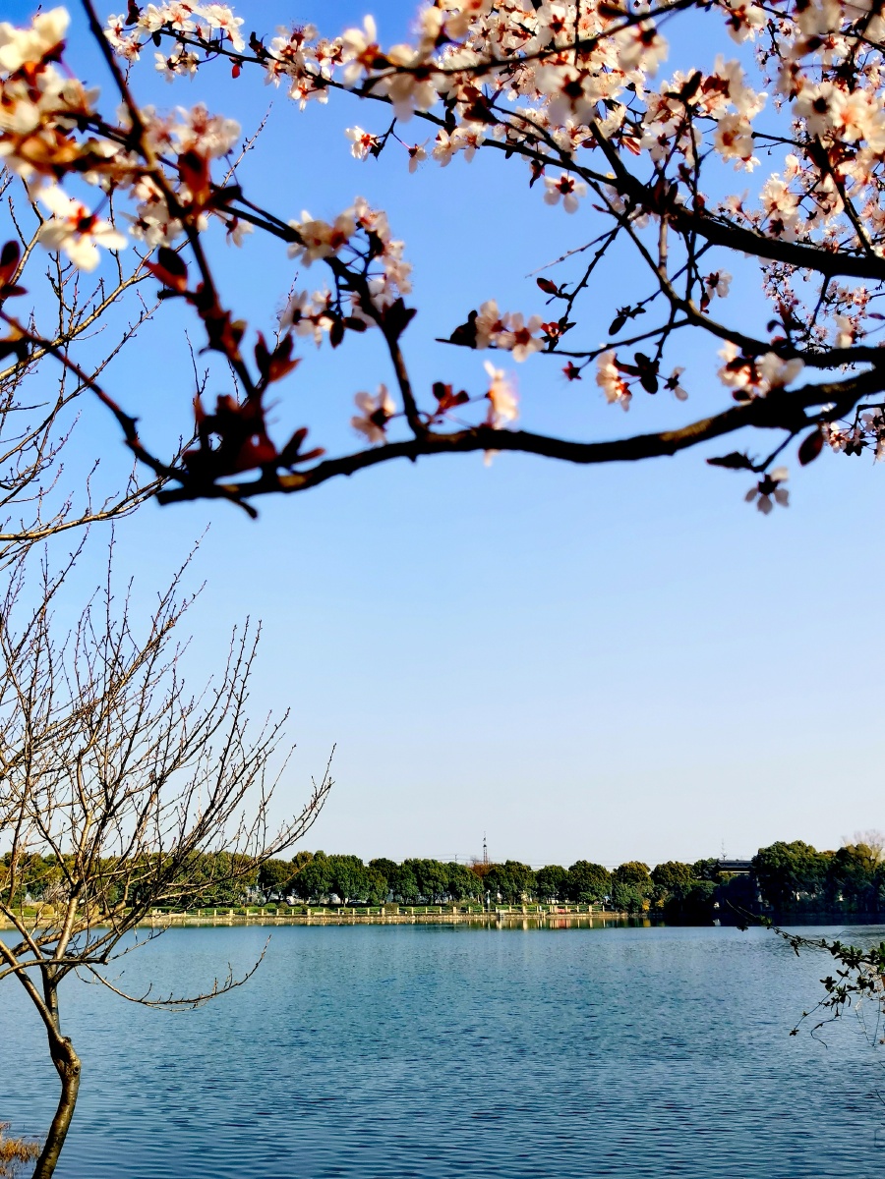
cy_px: 590
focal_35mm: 30
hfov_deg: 46.8
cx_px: 442
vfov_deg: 60.0
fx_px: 1023
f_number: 1.4
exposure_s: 1/2632
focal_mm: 4.66
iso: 50
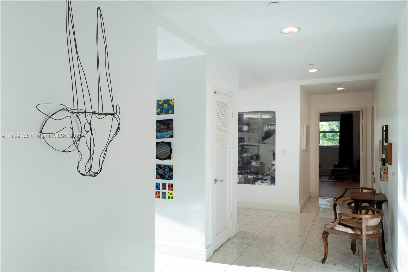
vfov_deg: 57.2
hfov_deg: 78.6
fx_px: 249
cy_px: 136
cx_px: 204
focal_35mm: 22
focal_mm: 22
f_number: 11
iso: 125
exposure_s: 1/10
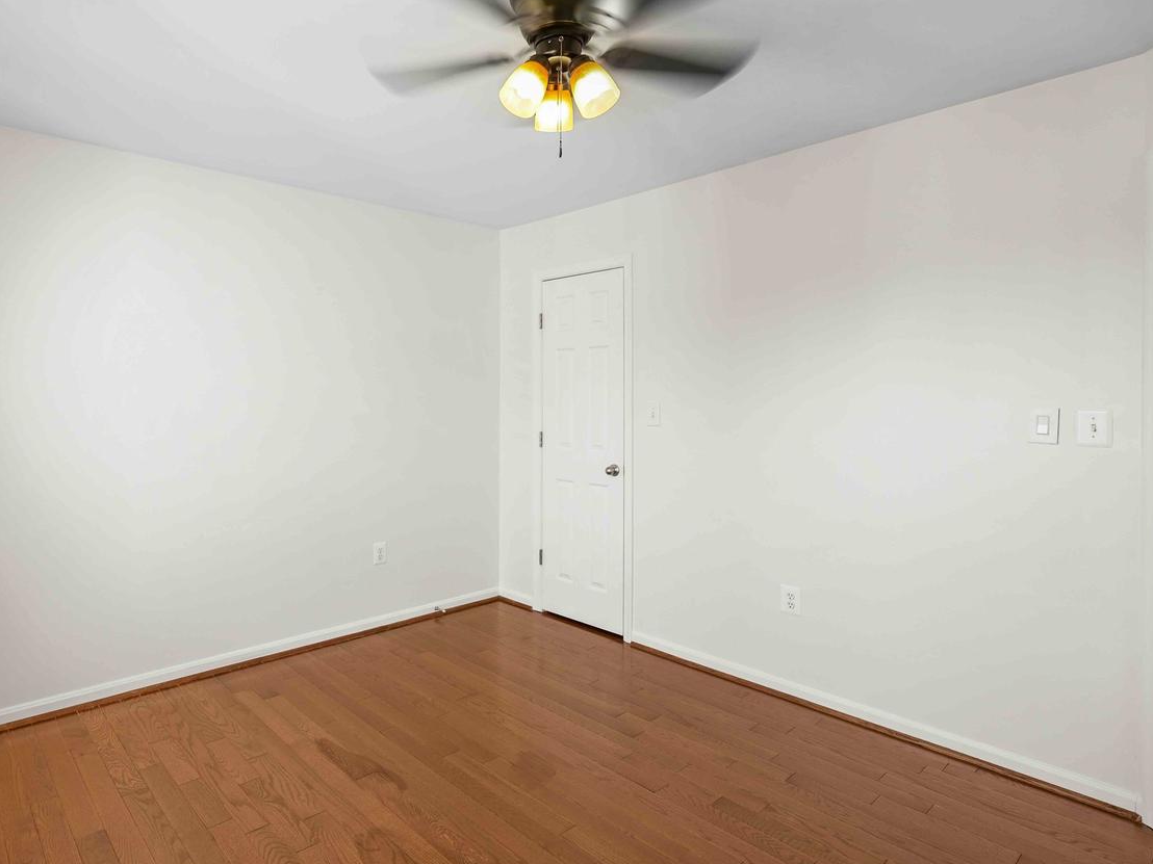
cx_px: 447
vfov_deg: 65.9
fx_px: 666
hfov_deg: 80.5
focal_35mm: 20
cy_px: 407
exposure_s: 1/30
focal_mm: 16
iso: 1250
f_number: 4
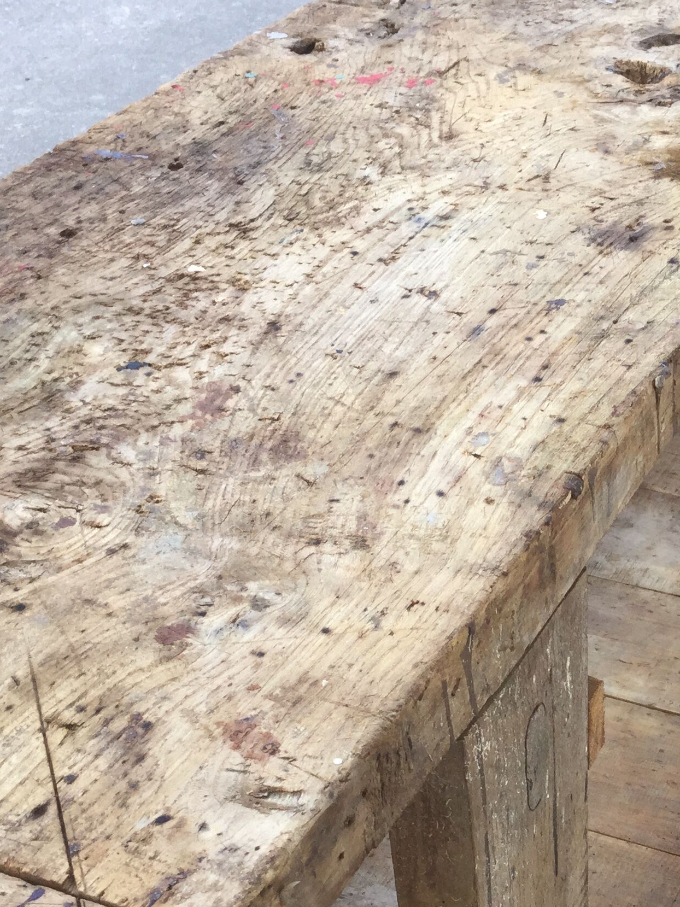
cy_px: 655
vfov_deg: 31.2
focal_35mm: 61
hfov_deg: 23.6
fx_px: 1598
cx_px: 553
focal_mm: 3.3
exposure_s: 1/100
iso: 40
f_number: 2.4
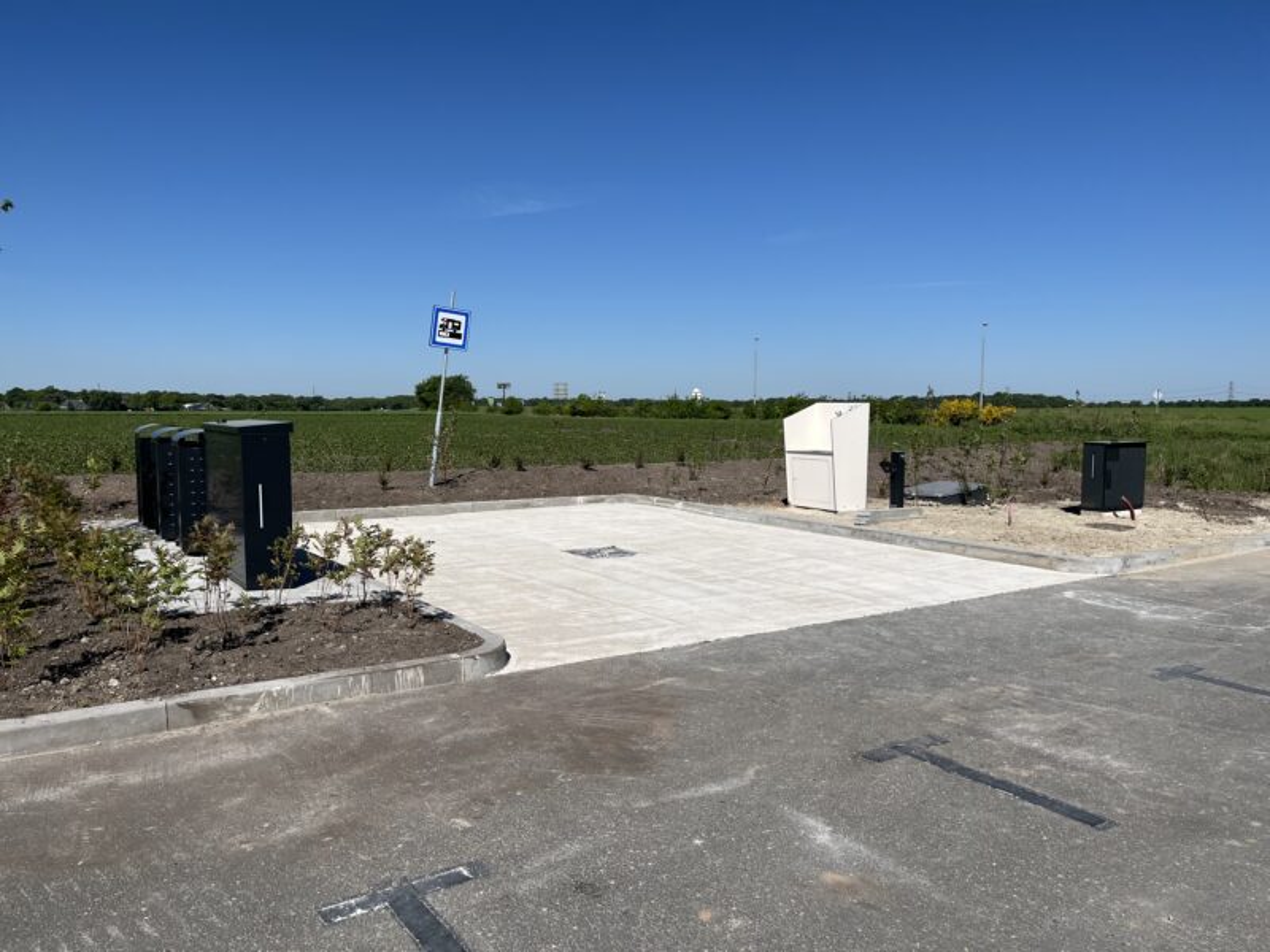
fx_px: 954
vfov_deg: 53.1
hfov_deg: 67.3
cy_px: 476
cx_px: 635
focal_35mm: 26
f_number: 1.6
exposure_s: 1/6897
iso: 50
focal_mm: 5.1
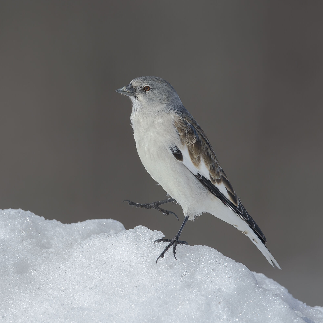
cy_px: 162
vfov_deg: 2.3
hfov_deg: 2.3
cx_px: 111
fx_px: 8097
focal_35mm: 767
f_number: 9
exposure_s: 1/1000
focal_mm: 600
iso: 500
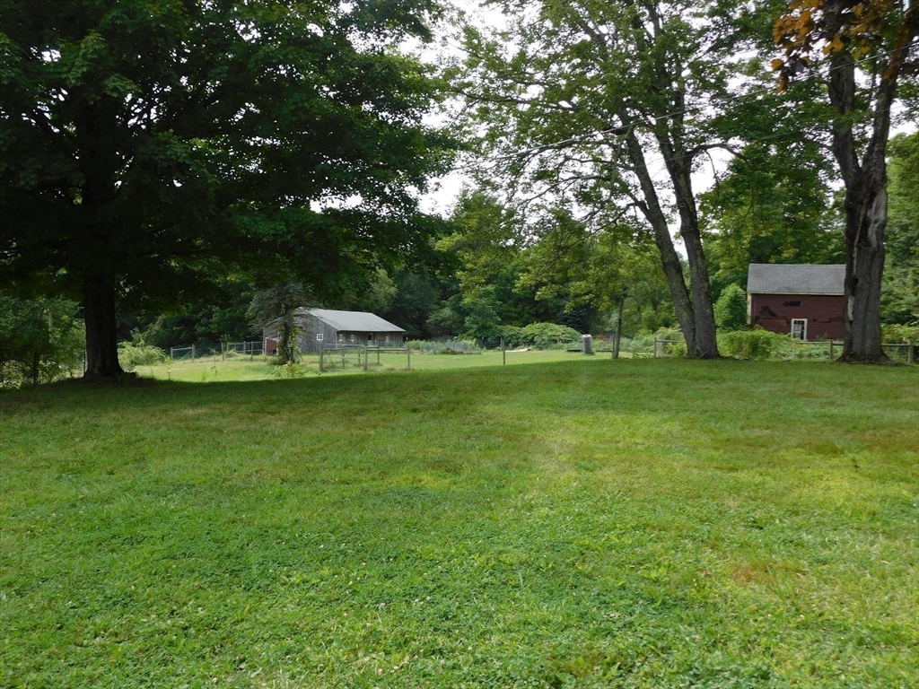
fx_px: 796
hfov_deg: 60.0
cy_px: 344
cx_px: 460
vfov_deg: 46.8
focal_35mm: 30
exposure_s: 1/640
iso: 125
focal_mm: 5.3
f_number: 3.2
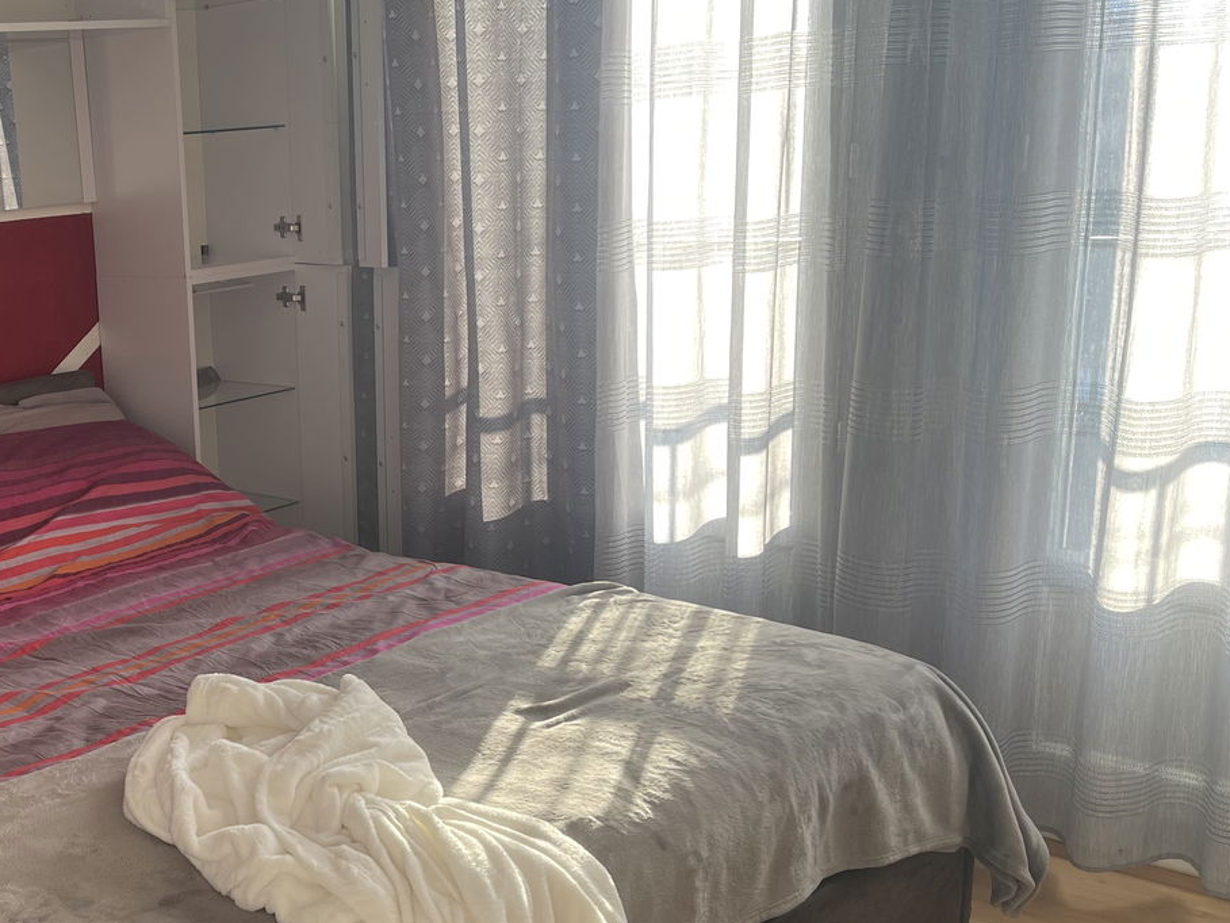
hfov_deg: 40.2
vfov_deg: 32.7
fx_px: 1564
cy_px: 586
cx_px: 154
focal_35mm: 44
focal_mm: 5.1
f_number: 1.6
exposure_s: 1/121
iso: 40
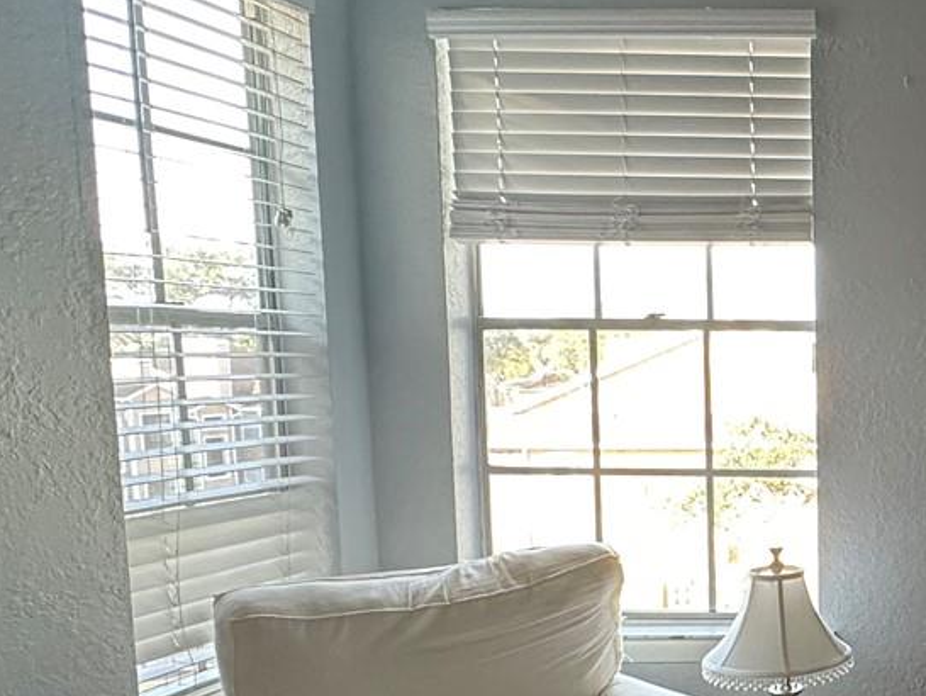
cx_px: 1075
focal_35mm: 41
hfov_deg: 36.7
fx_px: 1097
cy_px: 469
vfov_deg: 34.8
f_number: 2.2
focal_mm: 2.22
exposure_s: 1/99
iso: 200
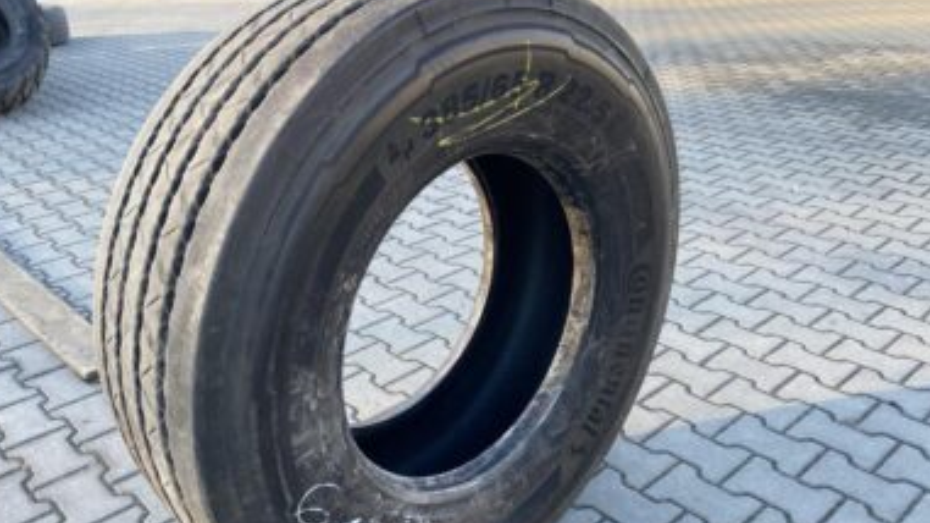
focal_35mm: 32
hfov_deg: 60.9
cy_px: 316
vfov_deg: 36.5
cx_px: 413
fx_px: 789
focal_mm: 4.25
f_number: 1.8
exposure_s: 1/121
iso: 40
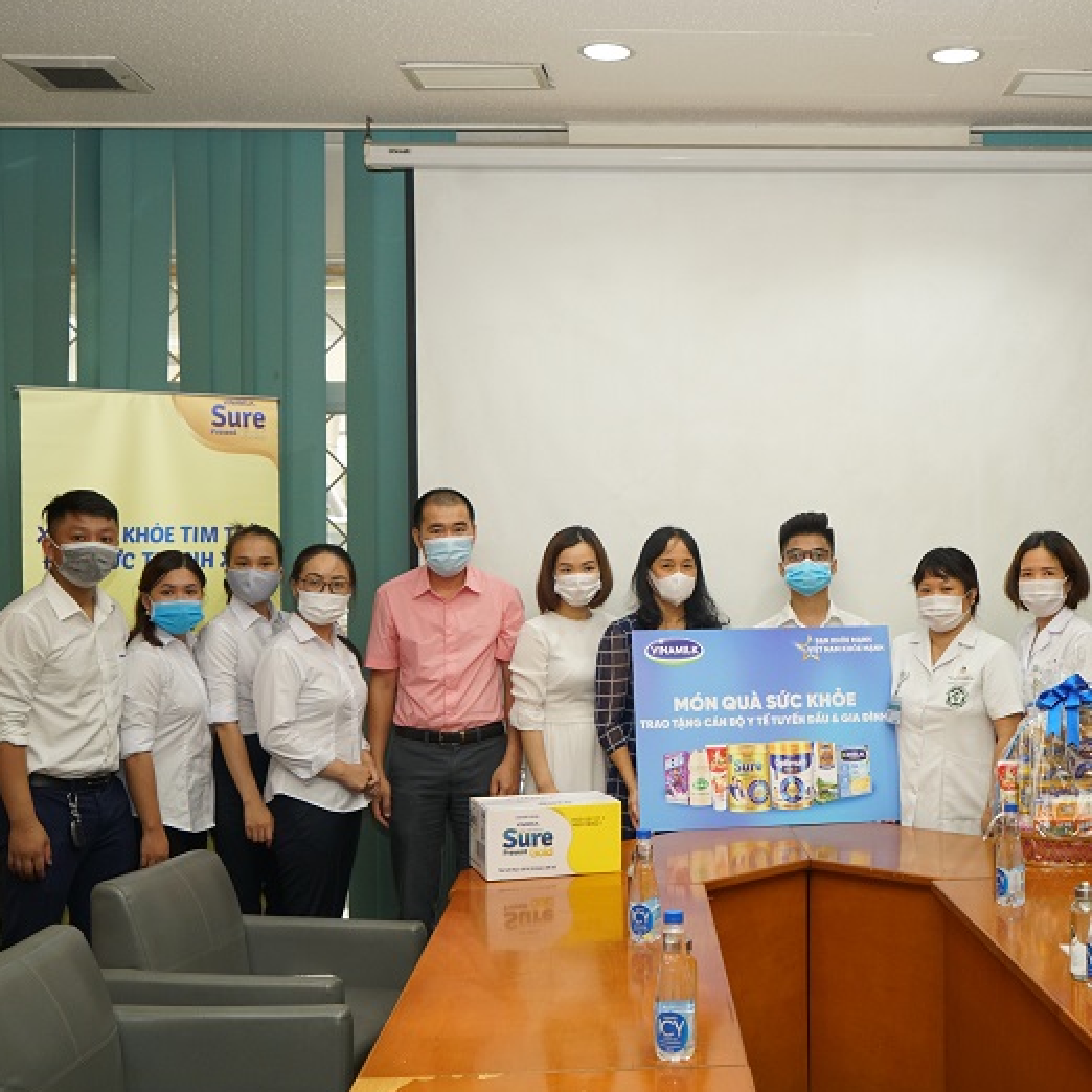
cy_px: 555
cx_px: 761
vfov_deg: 39.2
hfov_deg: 38.5
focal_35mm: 43
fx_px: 1535
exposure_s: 1/125
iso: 2000
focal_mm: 33
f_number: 5
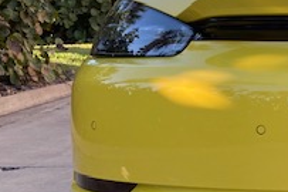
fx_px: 735
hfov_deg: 19.9
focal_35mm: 92
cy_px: 119
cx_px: 399
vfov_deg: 14.8
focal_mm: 3.99
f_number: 1.8
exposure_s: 1/419
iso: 20
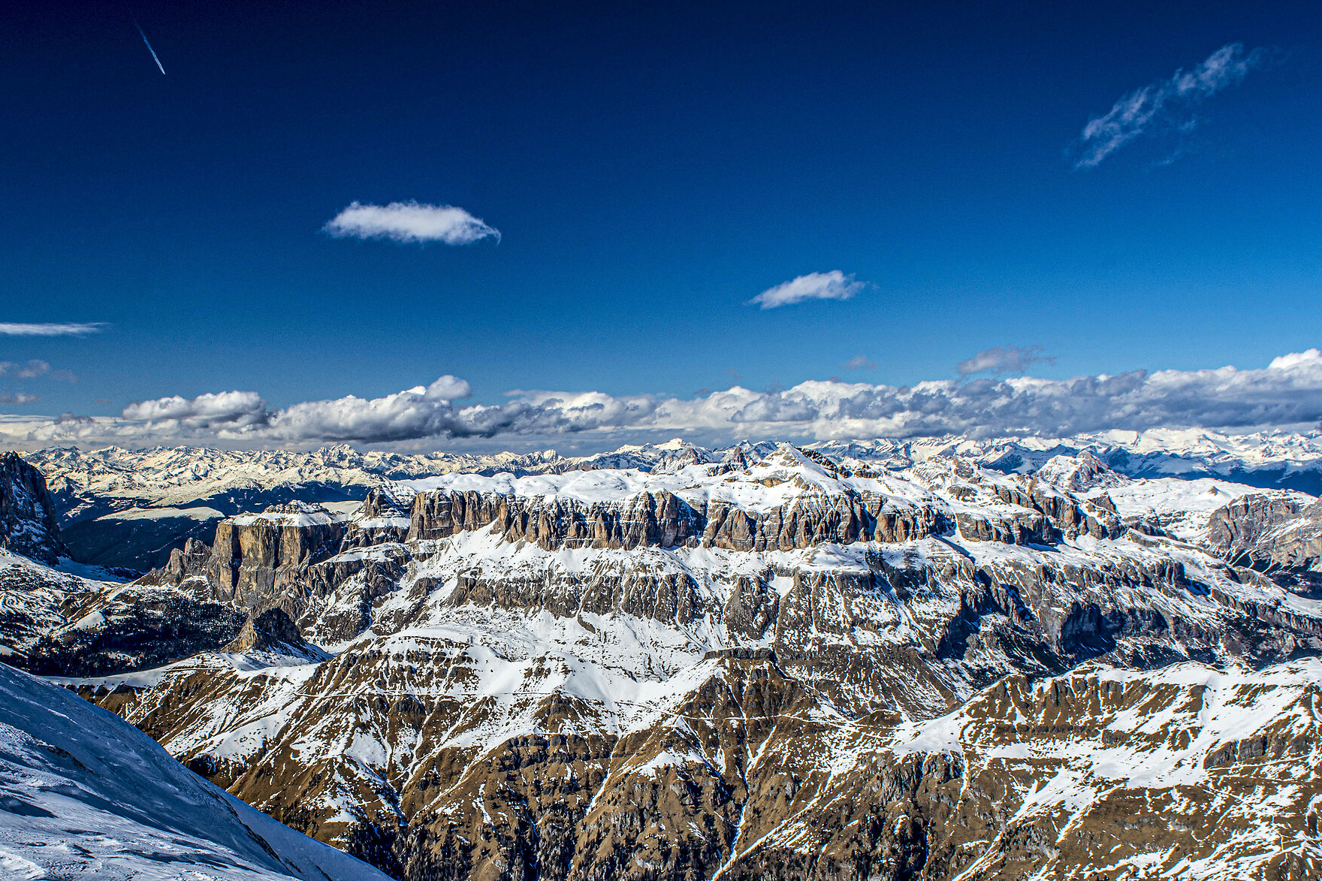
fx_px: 1652
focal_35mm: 45
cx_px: 518
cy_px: 599
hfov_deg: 43.4
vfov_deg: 29.6
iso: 100
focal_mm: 22
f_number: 14
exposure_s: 1/80
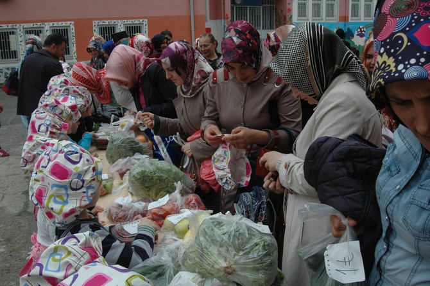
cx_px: 215
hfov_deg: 53.2
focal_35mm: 36
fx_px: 429
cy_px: 143
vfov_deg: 36.8
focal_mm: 24
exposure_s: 1/400
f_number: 11
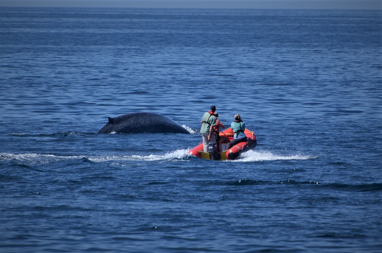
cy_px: 126
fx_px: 4765
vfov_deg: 3.0
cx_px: 191
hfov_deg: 4.6
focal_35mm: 450
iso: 400
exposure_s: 1/3200
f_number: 5.6
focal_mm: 300
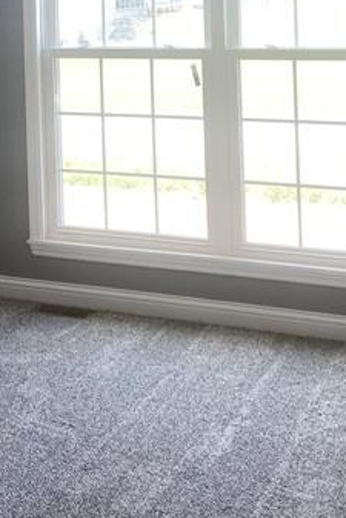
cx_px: 26
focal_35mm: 77
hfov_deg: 17.4
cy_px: -17
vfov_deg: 24.9
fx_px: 1109
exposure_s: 1/120
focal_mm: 4.25
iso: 32
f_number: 1.8
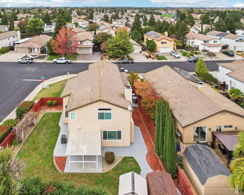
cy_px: 98
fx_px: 181
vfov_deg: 56.8
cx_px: 98
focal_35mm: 25
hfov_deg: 67.5
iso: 140
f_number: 2.8
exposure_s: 1/320
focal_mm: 8.4
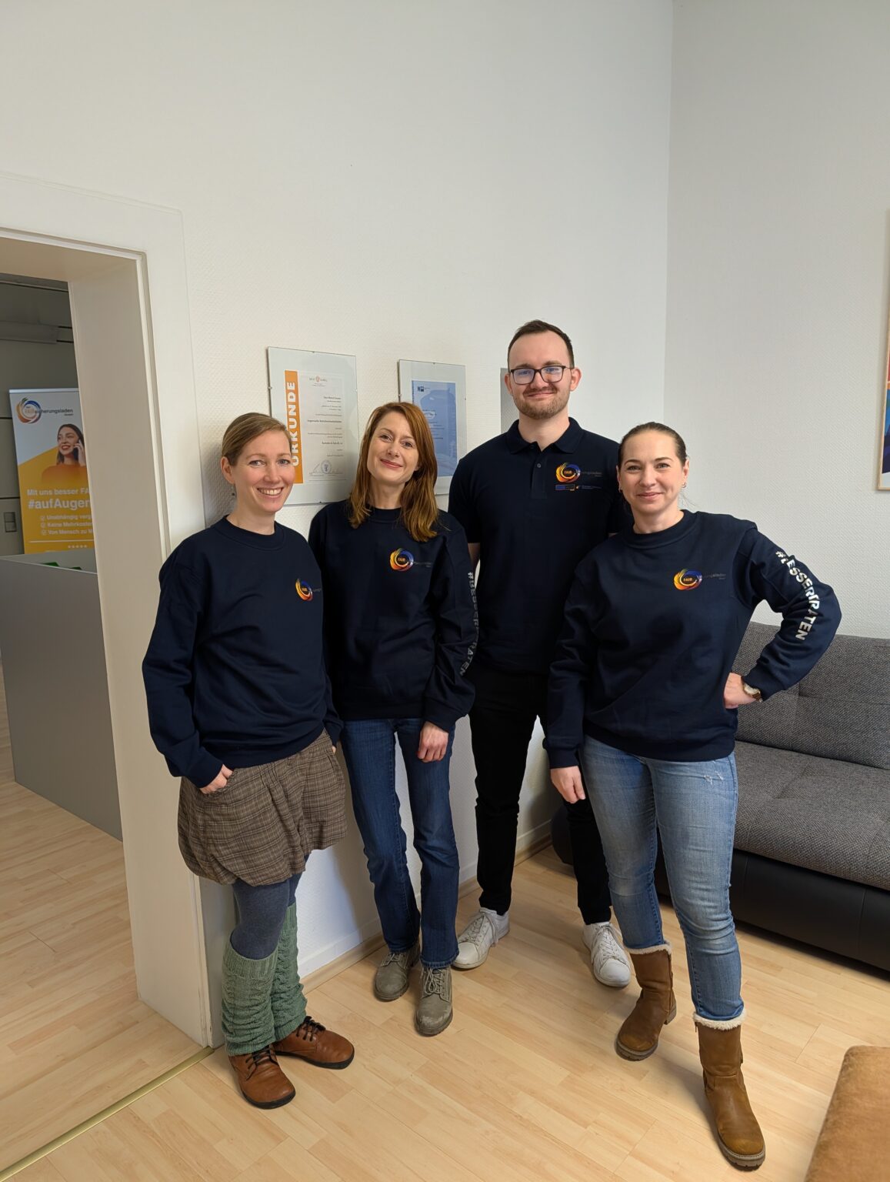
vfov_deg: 71.5
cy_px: 591
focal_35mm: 24
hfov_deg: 56.9
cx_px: 445
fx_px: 820
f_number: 1.68
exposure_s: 1/100
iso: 171
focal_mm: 6.9
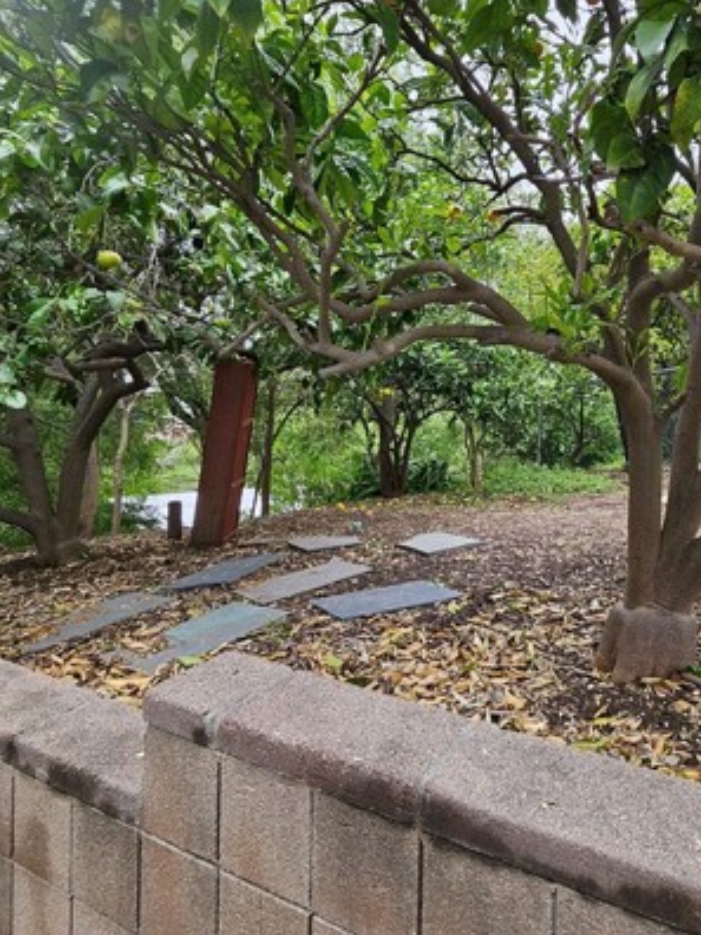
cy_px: 401
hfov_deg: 61.2
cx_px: 491
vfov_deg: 78.5
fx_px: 567
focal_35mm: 21
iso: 32
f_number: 2.2
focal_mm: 1.74
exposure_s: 1/120
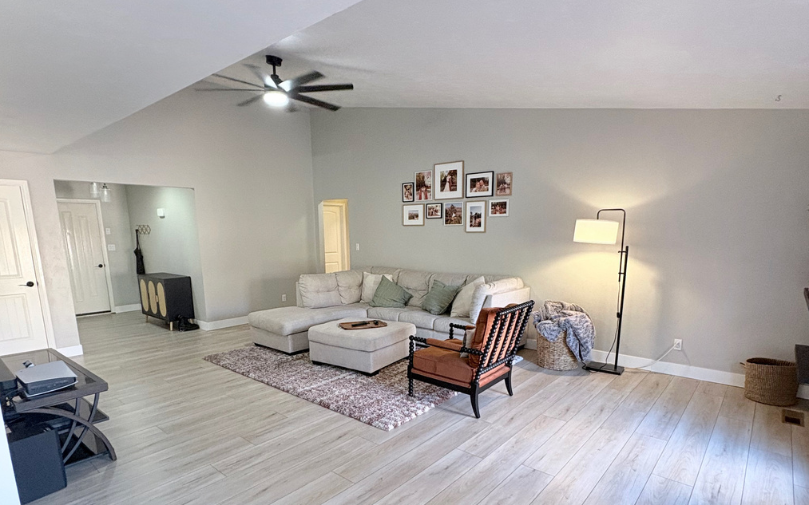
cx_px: 406
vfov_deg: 74.7
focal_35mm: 15
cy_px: 266
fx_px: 331
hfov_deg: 101.5
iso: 400
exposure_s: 1/60
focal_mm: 2.22
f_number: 2.2
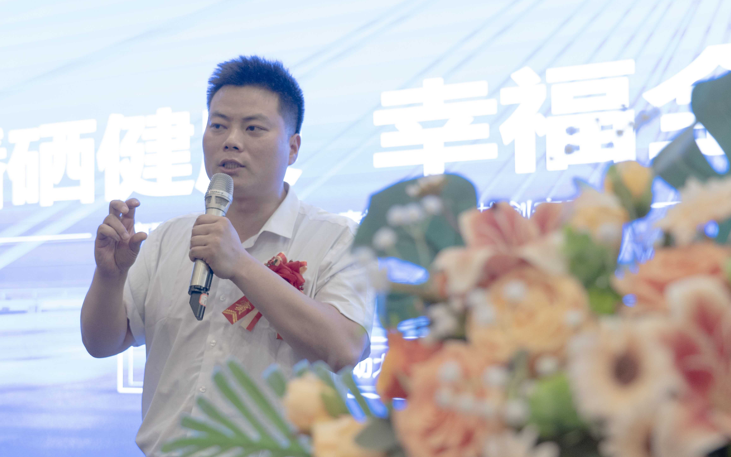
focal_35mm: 62
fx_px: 1235
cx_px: 304
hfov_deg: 32.9
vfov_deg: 20.9
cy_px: 272
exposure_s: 1/100
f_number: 4
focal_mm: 47
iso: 1600
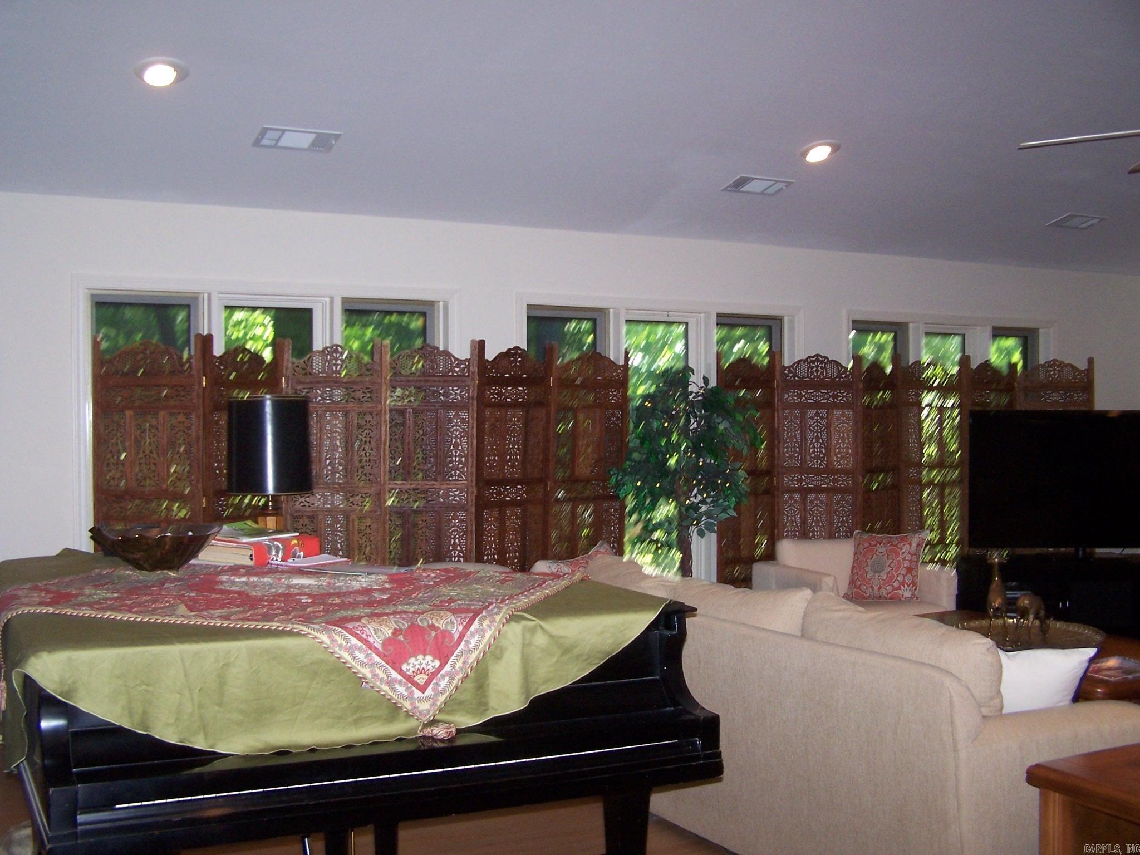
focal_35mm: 38
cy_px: 428
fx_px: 1251
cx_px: 570
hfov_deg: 49.0
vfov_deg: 37.7
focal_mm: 6.3
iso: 140
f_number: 2.8
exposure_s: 1/60
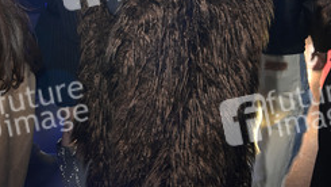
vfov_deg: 28.6
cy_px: 46
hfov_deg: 49.4
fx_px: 360
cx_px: 166
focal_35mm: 41
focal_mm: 24
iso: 2000
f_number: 5.6
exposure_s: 1/25
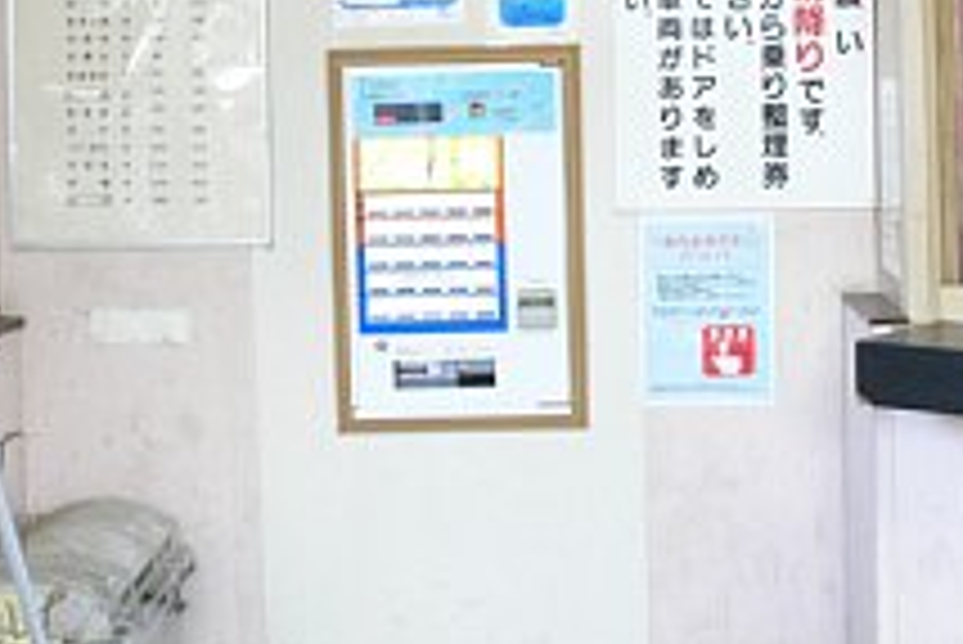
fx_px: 1820
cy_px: 45
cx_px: 558
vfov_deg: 19.6
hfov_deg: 29.6
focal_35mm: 68
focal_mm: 7.4
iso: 200
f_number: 2.8
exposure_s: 1/25
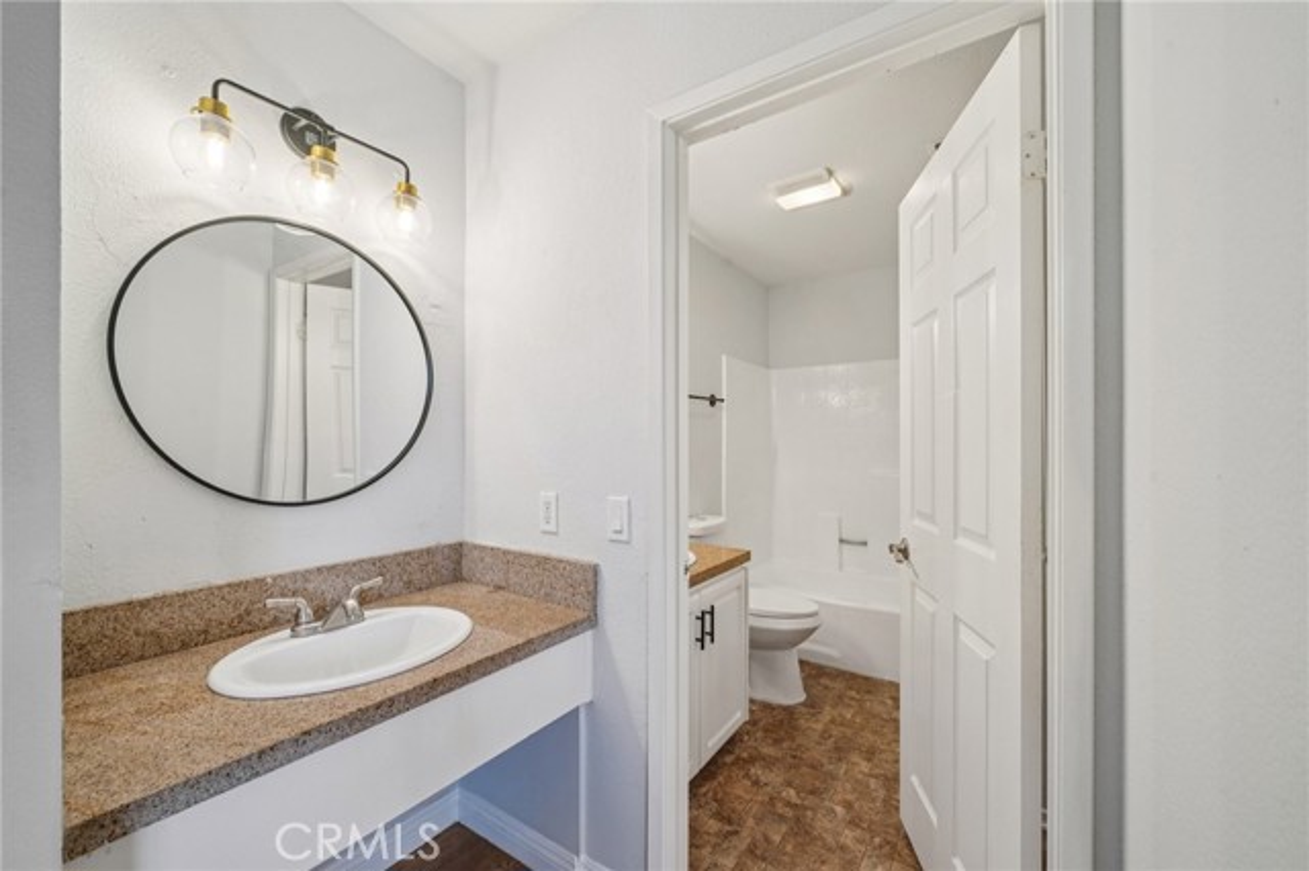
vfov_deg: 81.1
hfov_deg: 104.3
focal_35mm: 14
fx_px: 509
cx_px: 654
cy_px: 436
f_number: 9
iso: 400
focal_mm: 14
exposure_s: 1/25
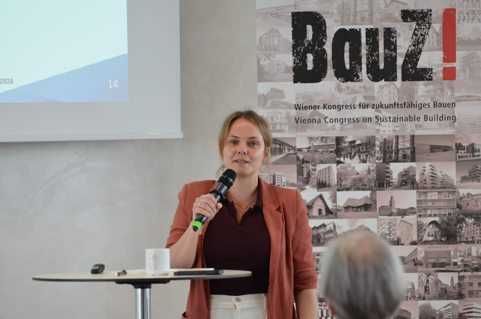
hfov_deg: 6.9
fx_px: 4000
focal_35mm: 300
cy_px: 160
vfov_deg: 4.6
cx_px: 240
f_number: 4
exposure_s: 1/250
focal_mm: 200
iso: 640
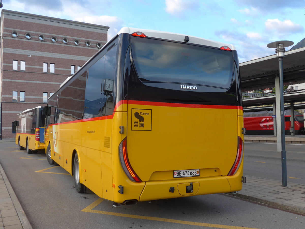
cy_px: 114
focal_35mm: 34
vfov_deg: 41.8
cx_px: 152
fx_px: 300
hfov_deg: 54.0
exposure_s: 1/125
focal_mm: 7
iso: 80
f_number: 2.8
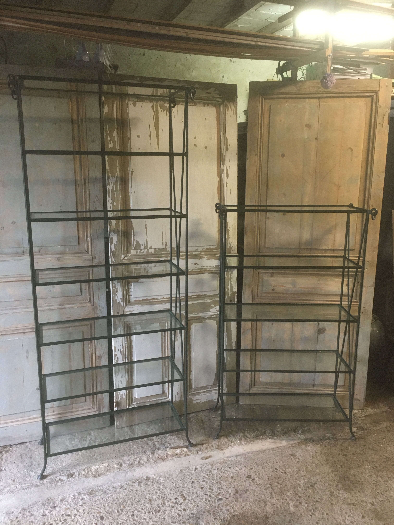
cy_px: 262
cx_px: 197
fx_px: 440
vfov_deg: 61.7
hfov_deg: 48.2
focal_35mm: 29
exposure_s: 1/33
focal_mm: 4.15
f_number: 2.2
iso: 200
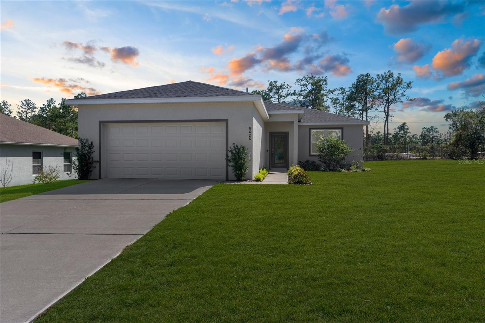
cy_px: 162
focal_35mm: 21
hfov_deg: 81.2
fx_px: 283
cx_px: 242
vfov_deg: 59.5
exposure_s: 1/200
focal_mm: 21
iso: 125
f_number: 5
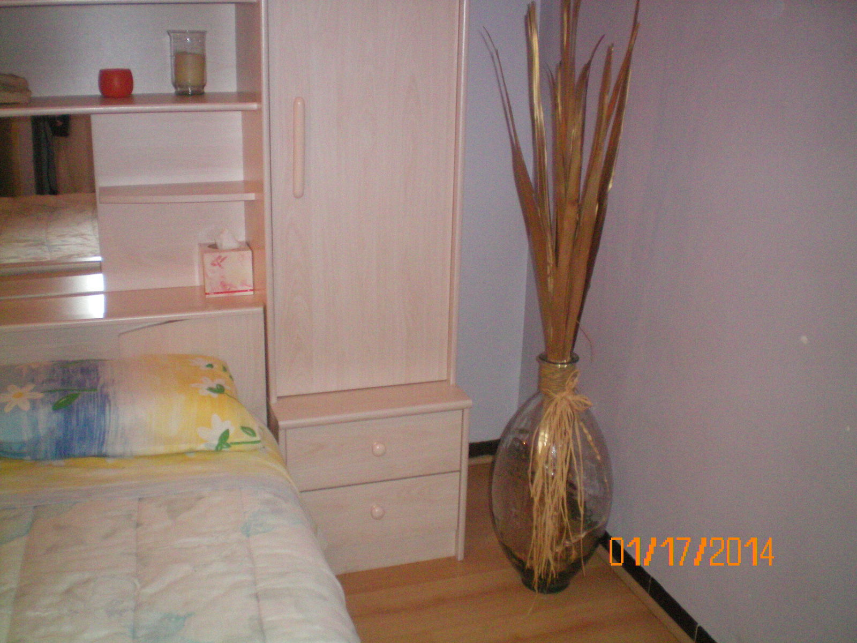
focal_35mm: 38
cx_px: 428
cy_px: 322
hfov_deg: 49.0
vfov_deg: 37.7
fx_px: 941
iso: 400
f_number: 3.1
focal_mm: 6.3
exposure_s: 1/60
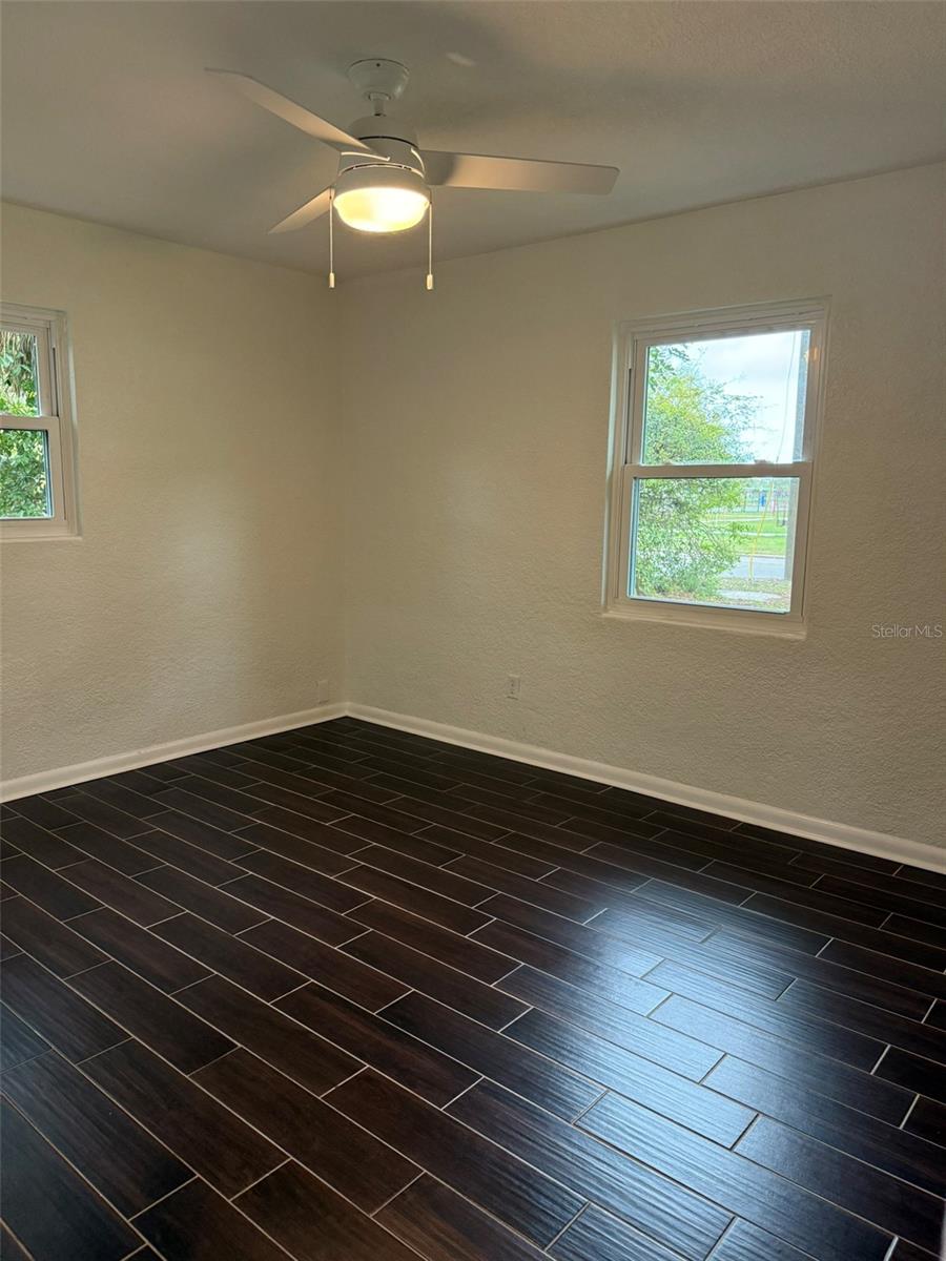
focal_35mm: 24
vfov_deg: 71.6
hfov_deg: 56.8
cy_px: 630
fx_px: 875
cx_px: 473
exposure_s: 1/120
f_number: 1.78
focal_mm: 6.76
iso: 320
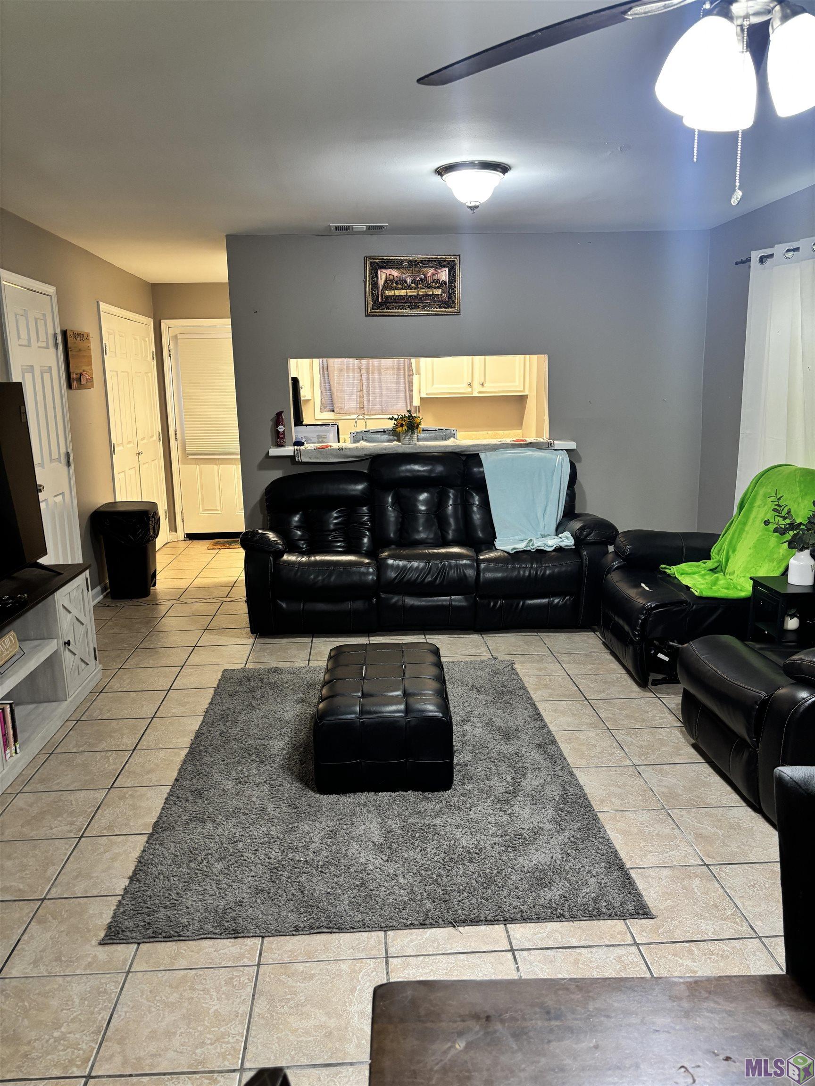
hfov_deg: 53.1
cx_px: 408
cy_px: 543
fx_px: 816
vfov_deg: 67.3
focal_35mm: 26
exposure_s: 1/60
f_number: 1.6
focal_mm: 5.96
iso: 200
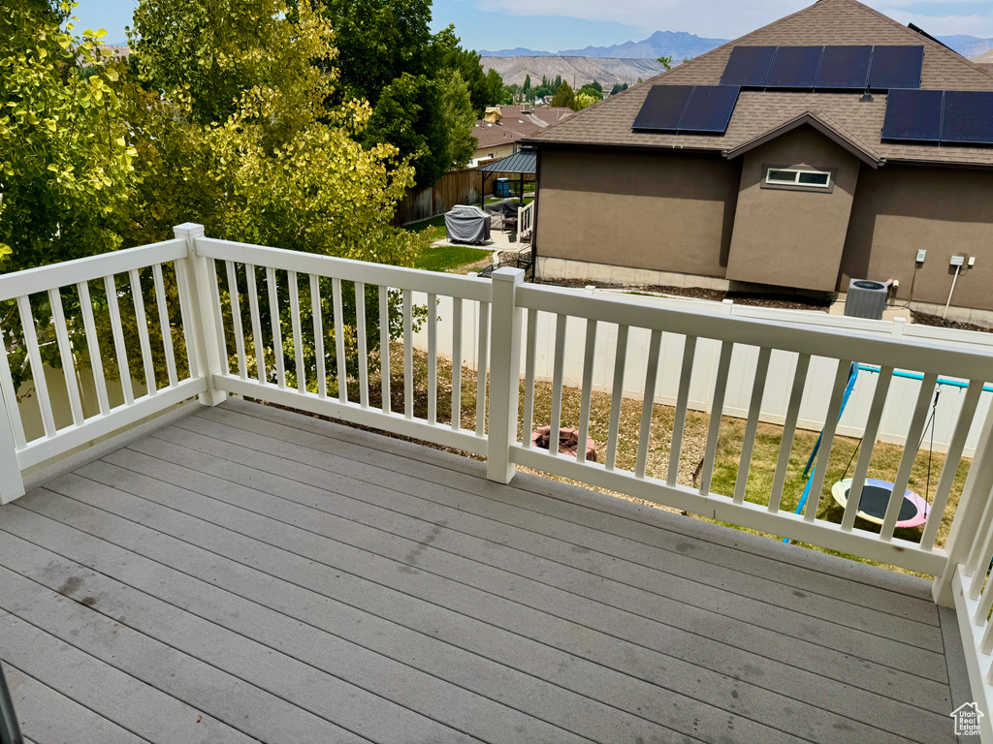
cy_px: 372
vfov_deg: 56.8
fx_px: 688
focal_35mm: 24
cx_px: 496
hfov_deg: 71.6
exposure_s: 1/5348
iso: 80
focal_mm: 6.76
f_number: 1.78
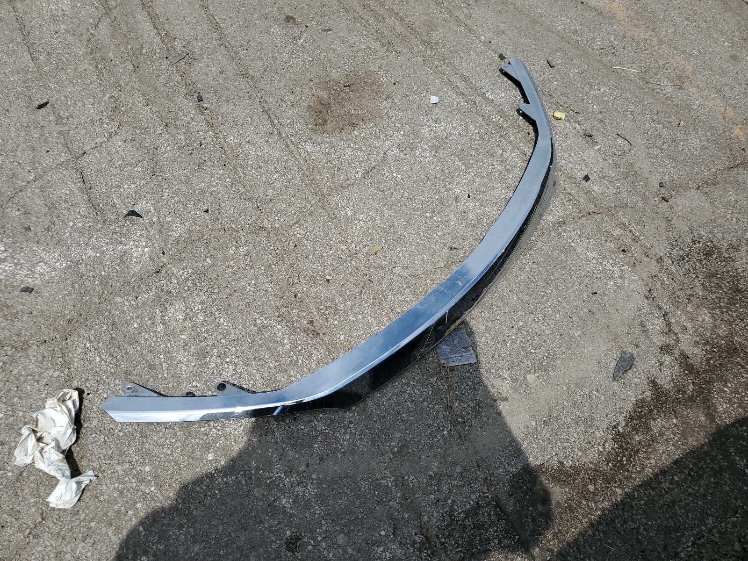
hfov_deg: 67.3
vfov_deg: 53.1
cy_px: 280
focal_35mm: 26
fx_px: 562
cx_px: 374
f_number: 1.5
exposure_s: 1/10000
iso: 50
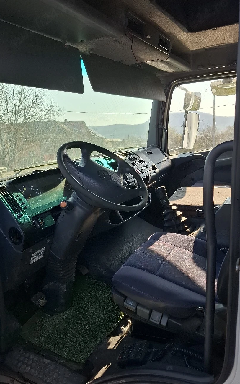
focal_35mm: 25
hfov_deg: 49.1
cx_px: 139
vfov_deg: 72.5
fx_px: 262
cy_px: 187
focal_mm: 5.54
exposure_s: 1/769
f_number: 1.8
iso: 50
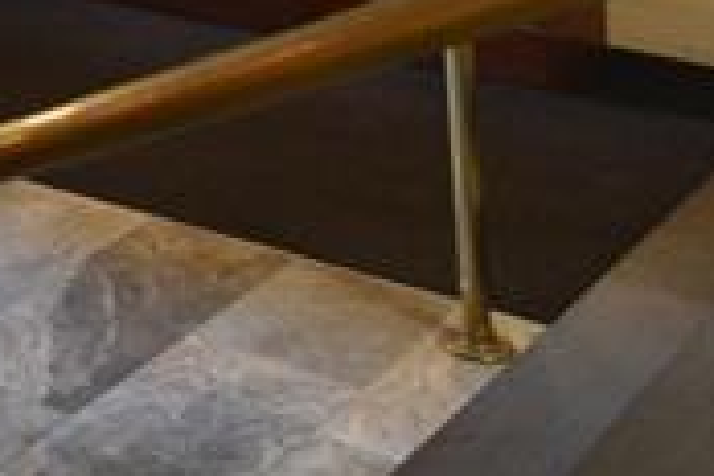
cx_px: -505
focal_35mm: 94
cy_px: -675
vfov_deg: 11.8
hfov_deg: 18.0
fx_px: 1864
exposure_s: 1/20
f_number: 2.8
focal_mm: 16
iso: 400
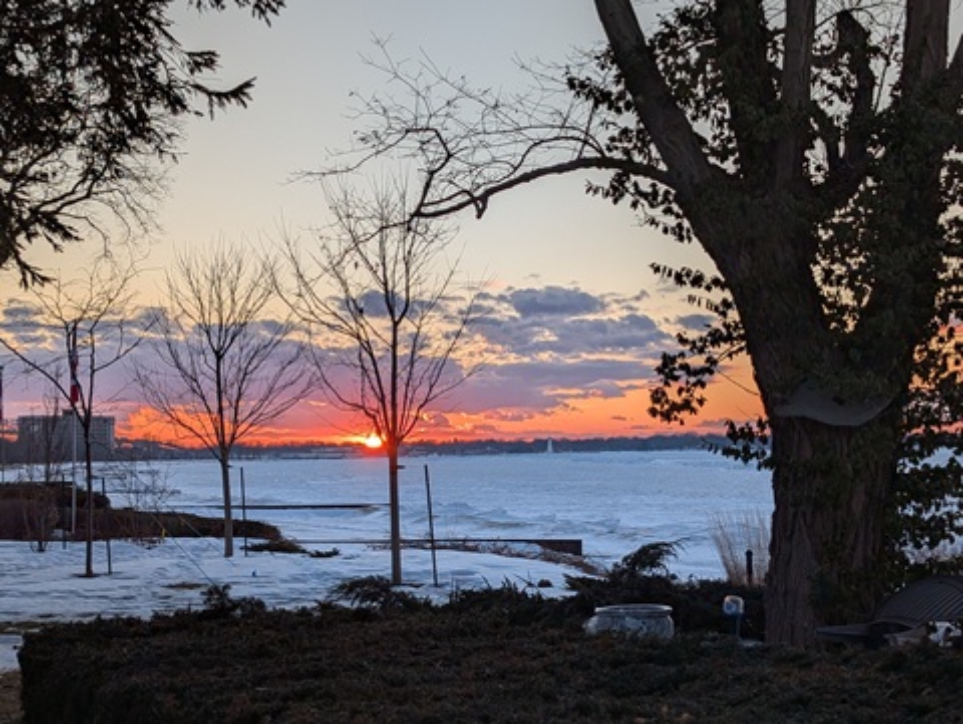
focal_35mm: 49
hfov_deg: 38.9
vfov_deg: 29.7
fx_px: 1365
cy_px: 362
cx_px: 482
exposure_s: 1/322
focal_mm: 6.9
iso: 21
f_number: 1.68
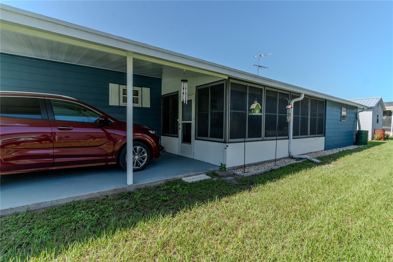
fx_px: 186
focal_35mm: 17
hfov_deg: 93.3
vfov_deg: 70.4
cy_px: 131
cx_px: 196
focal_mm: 17
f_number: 8
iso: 100
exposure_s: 1/40
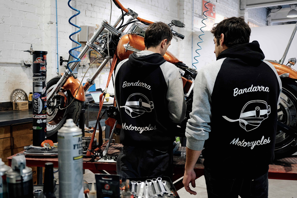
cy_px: 99
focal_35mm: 38
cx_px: 148
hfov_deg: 50.7
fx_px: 313
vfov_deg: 35.1
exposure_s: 1/30
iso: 800
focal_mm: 25.4
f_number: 3.2
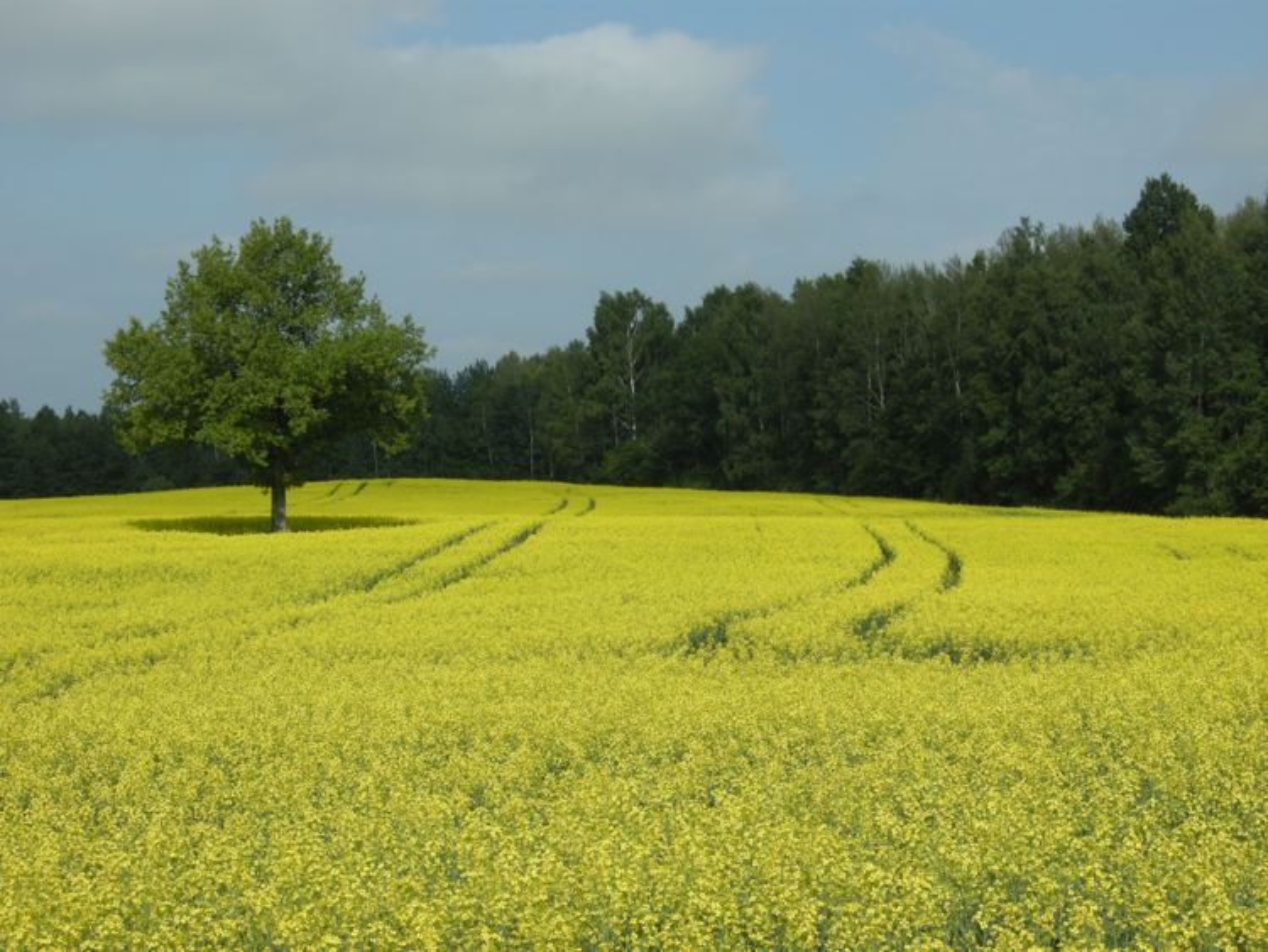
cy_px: 476
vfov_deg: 19.9
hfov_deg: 26.3
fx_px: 2712
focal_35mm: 74
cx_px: 634
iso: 64
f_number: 6.8
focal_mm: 15.7
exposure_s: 1/318
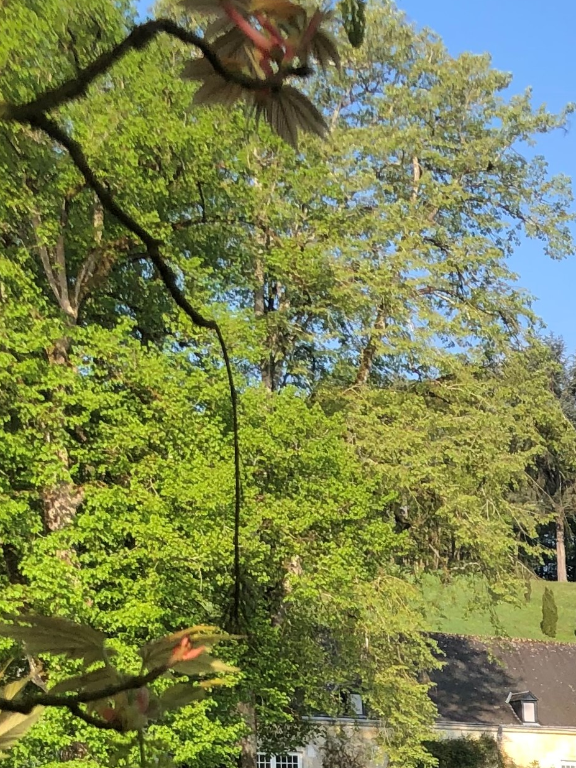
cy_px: 1133
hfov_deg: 15.7
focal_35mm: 89
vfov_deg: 19.4
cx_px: 777
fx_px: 1974
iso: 20
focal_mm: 3.99
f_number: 1.8
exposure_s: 1/873
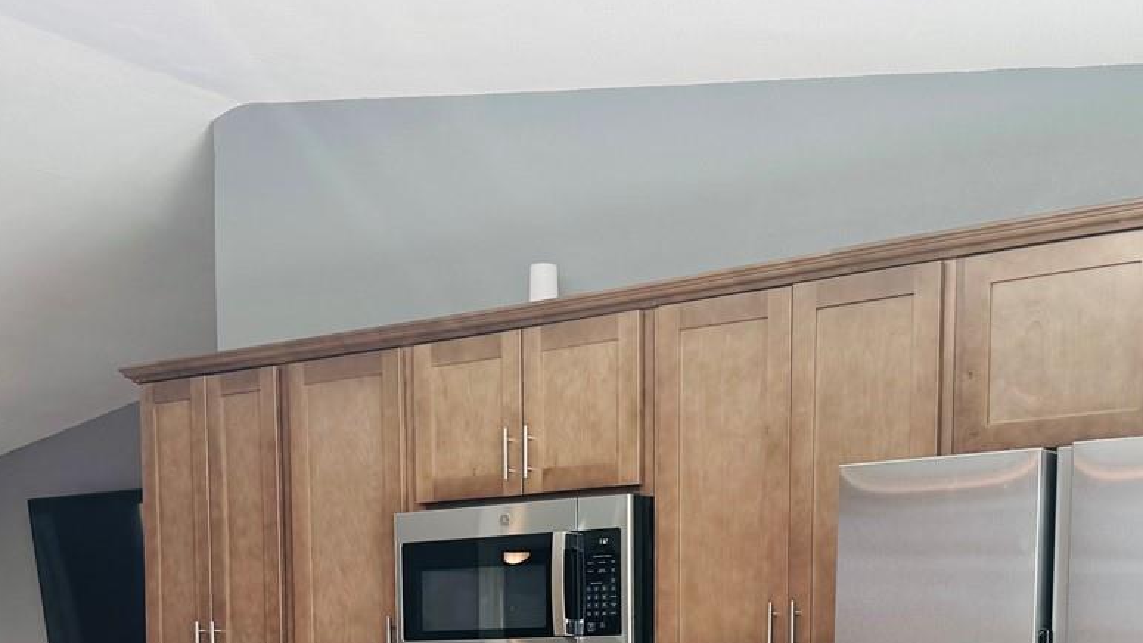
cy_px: 783
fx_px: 1637
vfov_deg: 20.7
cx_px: 627
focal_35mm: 54
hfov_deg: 38.5
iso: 64
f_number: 1.78
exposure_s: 1/213
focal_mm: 6.76
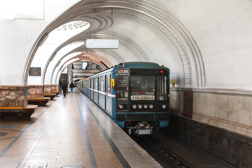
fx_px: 245
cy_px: 84
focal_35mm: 35
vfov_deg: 37.8
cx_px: 126
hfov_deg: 54.5
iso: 6400
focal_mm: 35
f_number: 2.8
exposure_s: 1/400
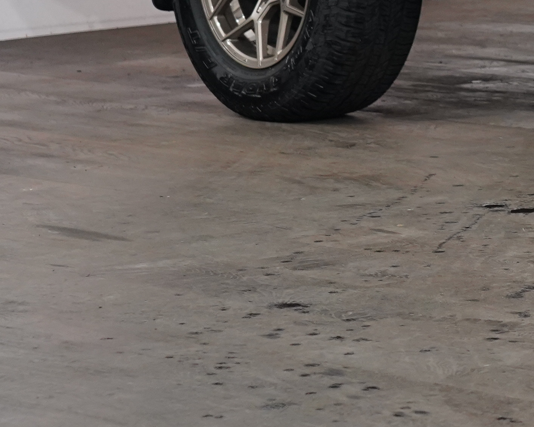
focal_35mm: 224
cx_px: 1026
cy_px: -265
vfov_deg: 6.8
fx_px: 3540
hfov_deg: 8.3
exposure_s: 1/50
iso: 2000
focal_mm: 56
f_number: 4
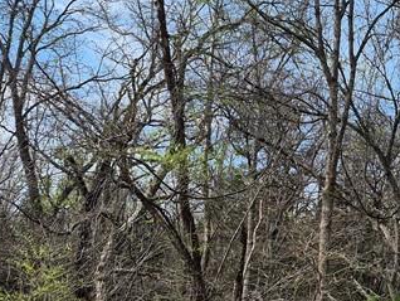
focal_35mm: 74
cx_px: 445
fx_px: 856
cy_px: 160
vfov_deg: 19.9
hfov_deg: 24.5
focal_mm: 5.4
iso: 25
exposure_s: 1/1572
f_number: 1.8
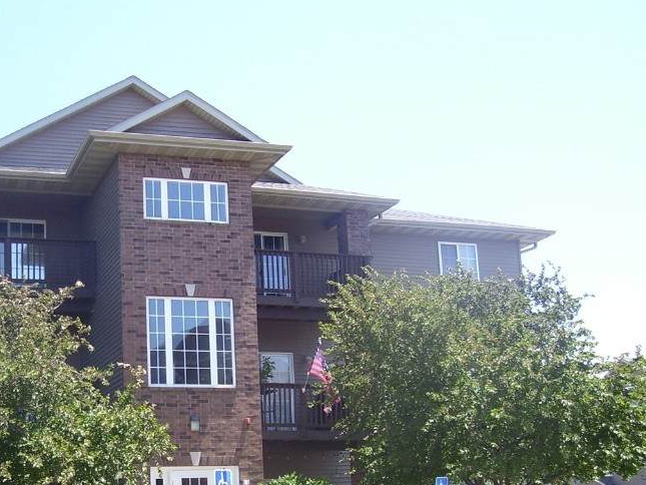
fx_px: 1008
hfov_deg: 34.7
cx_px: 151
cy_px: 355
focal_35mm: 54
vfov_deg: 26.7
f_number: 2.7
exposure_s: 1/500
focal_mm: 5.6
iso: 80
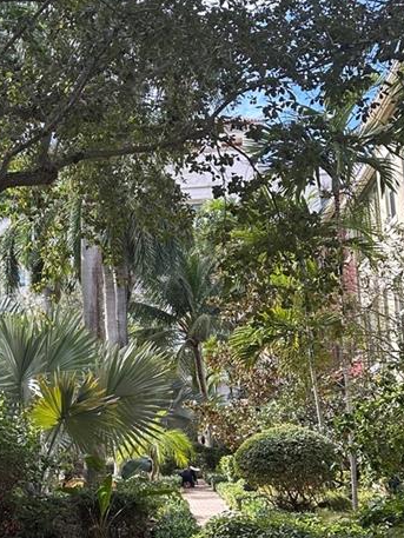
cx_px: -69
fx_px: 980
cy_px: 265
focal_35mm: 63
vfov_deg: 30.7
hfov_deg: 21.7
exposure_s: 1/663
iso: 80
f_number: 1.78
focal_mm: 6.86
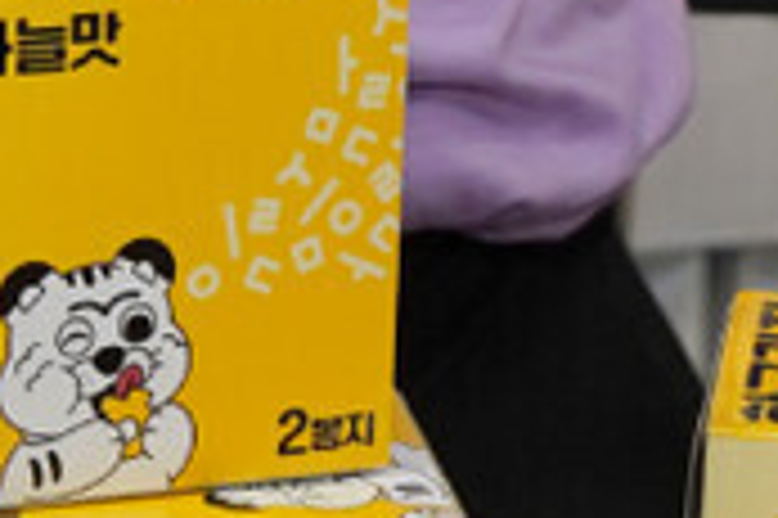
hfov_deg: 8.6
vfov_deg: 5.7
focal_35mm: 238
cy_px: 831
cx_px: 54
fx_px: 5138
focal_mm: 29
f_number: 4
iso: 800
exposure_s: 1/160
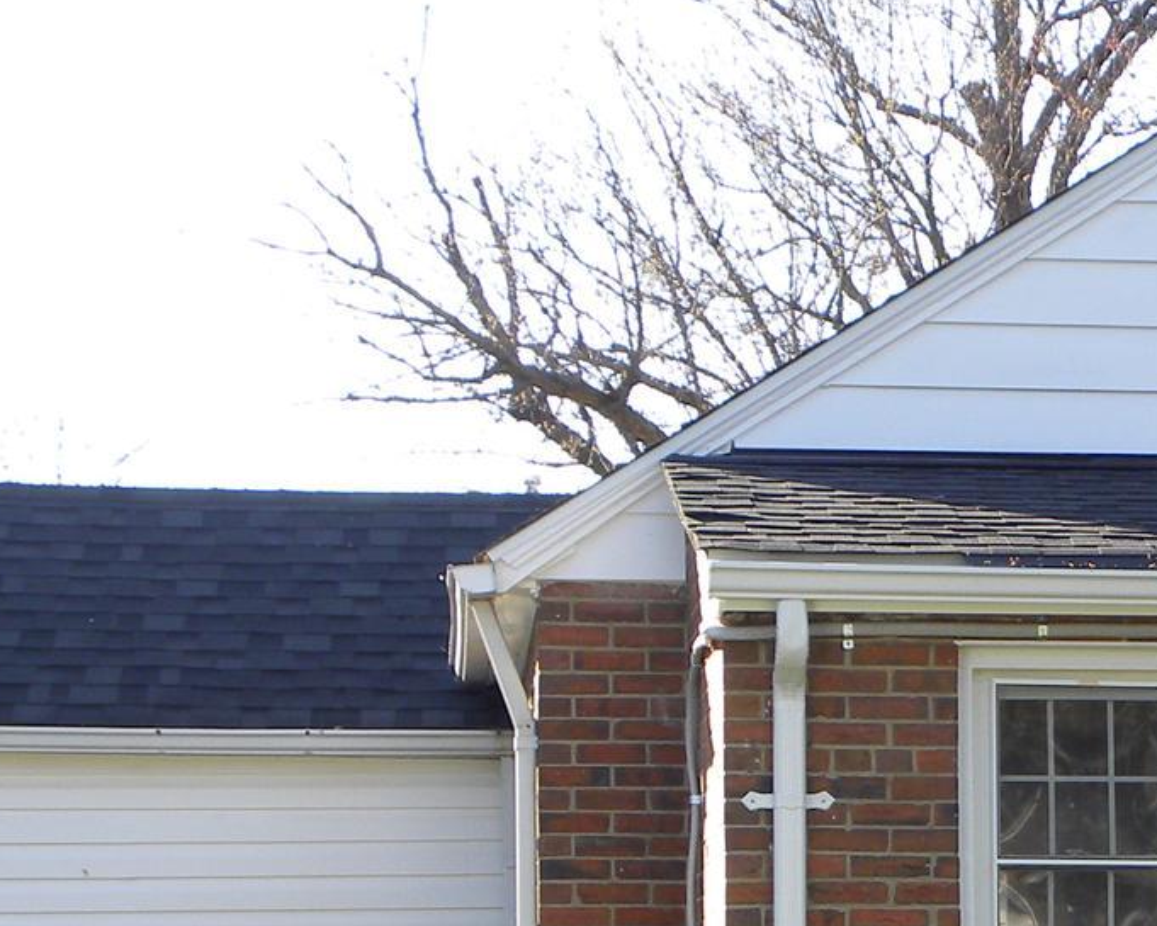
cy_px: 941
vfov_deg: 11.3
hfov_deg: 13.8
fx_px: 4623
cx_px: 1441
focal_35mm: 135
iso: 64
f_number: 3.5
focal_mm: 8.2
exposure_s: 1/140
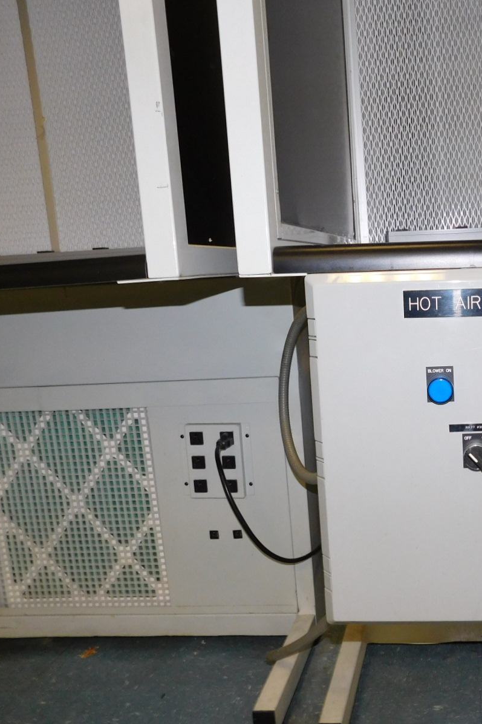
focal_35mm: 32
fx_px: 643
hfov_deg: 38.4
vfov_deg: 58.7
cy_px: 362
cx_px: 430
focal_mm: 4
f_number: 3
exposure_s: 1/30
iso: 200
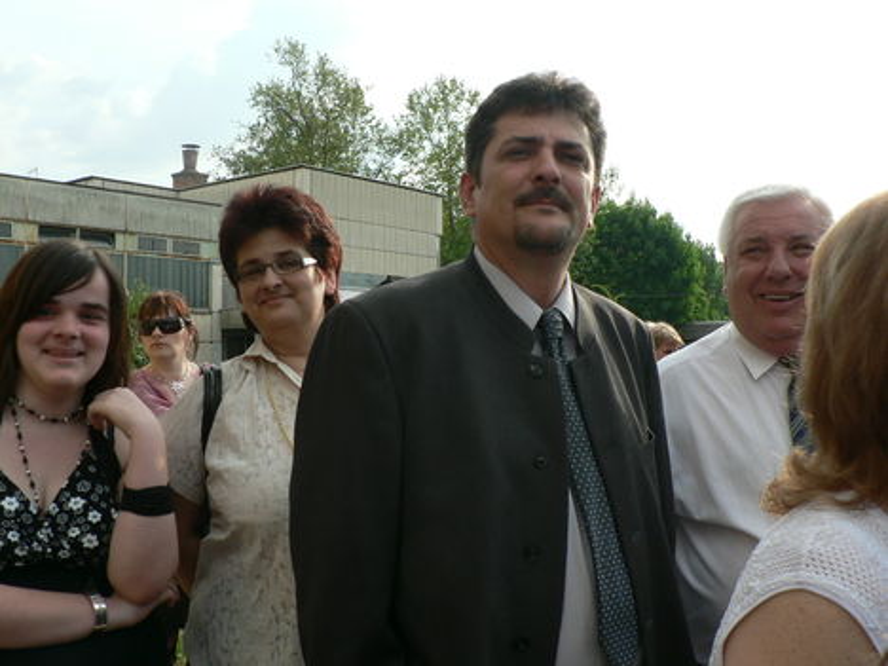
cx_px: 444
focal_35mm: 36
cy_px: 333
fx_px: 924
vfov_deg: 39.7
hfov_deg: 51.4
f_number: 4
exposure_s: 1/400
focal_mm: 6
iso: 80
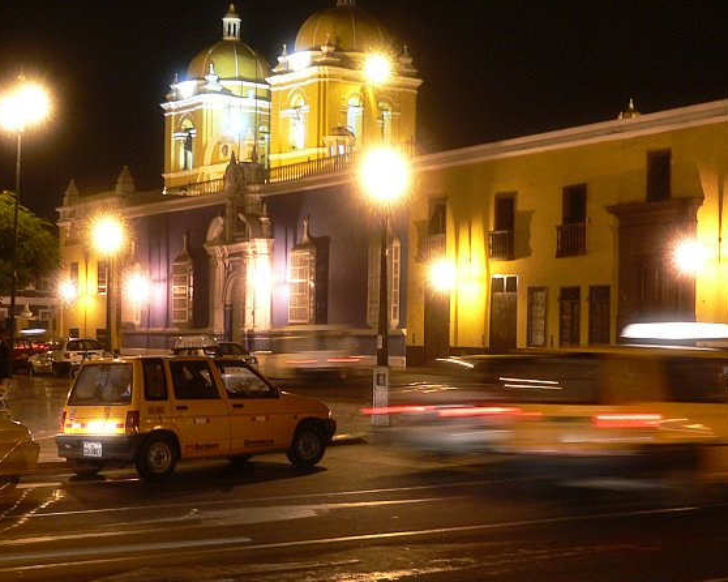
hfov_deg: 27.1
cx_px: 432
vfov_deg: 21.8
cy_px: 337
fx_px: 1508
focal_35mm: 70
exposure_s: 1/2.5
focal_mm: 8.3
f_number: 2.8
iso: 100
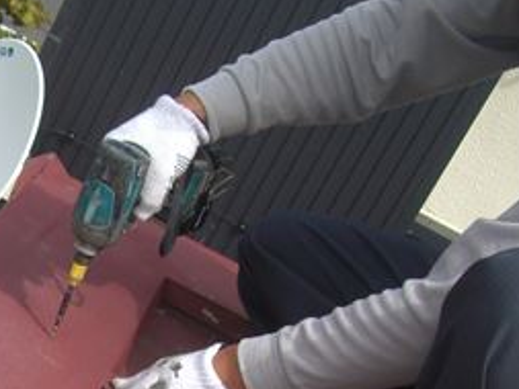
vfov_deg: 14.9
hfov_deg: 19.1
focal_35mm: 96
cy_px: 471
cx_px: -123
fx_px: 1440
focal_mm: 7.9
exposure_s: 1/160
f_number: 5.6
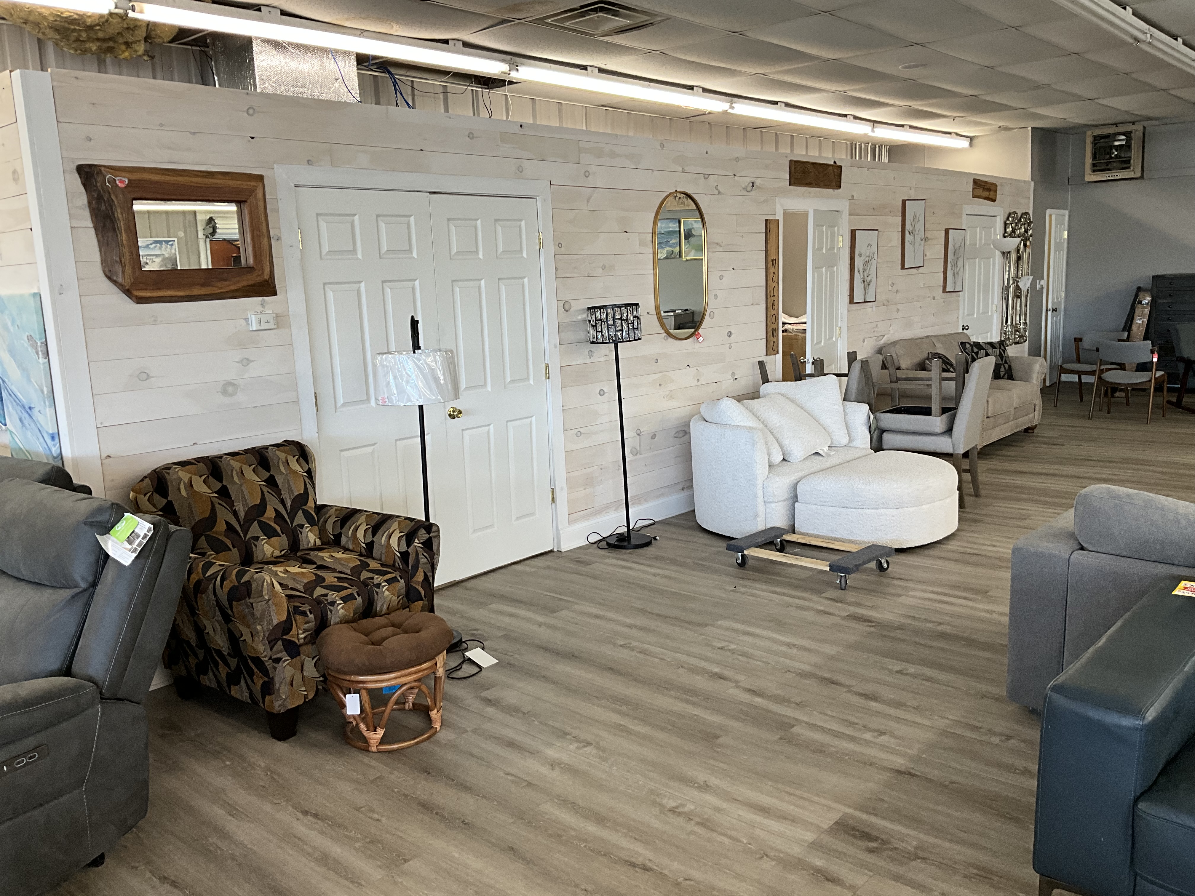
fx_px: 1001
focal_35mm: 29
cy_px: 448
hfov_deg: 61.7
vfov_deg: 48.2
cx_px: 598
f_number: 1.8
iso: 50
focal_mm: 3
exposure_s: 1/60
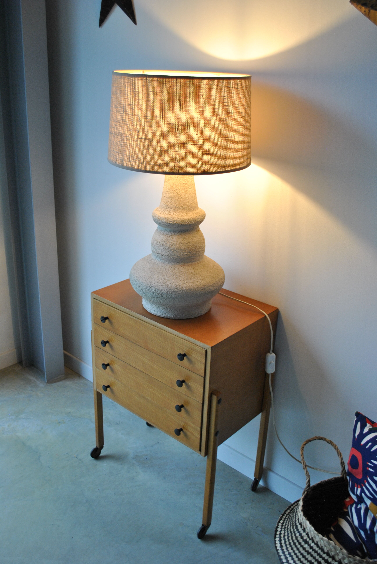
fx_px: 517
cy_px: 282
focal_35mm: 33
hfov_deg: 40.1
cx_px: 188
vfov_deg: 57.2
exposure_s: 1/30
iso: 320
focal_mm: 22
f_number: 3.8
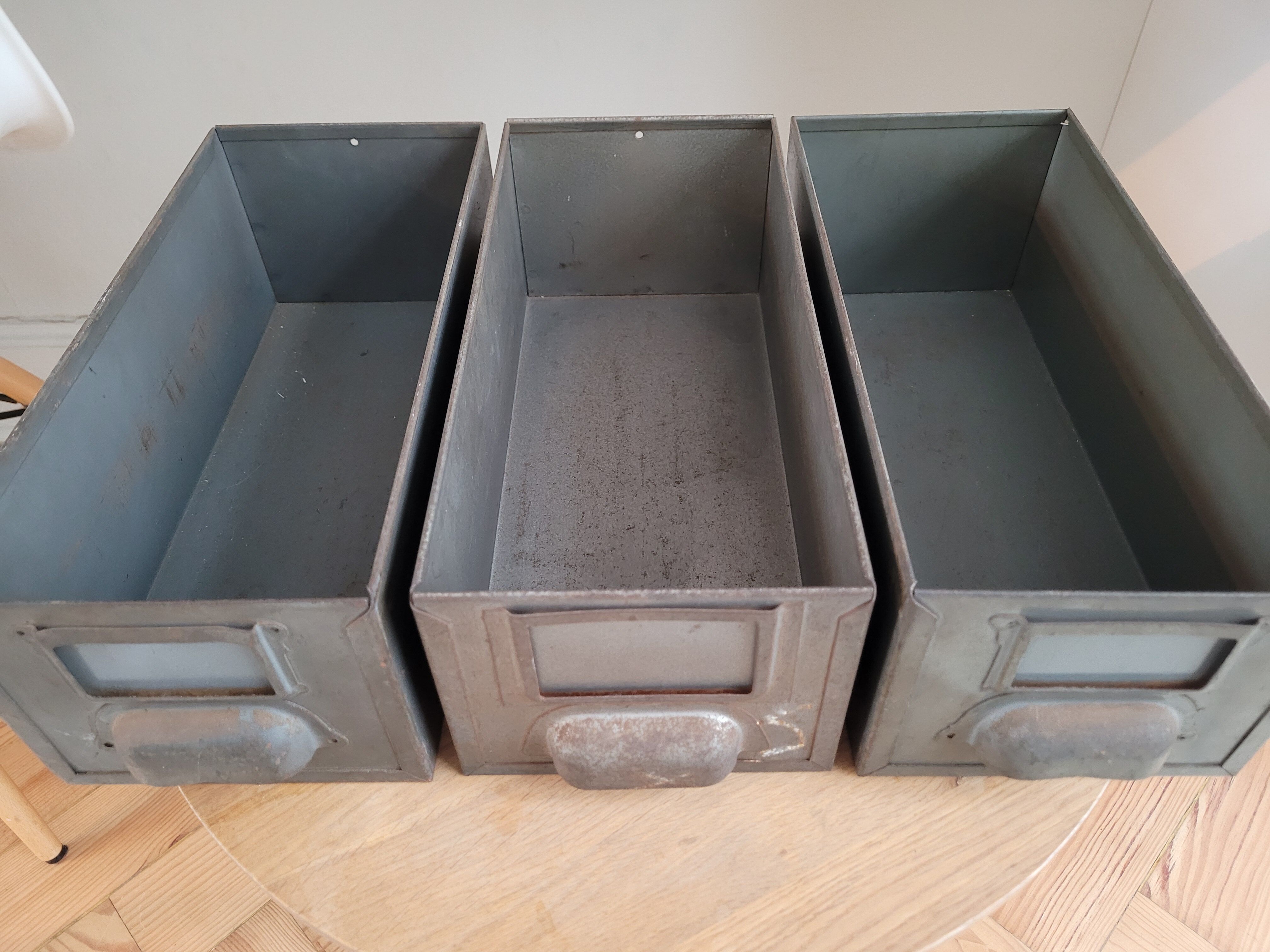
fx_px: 954
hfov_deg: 67.3
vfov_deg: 53.1
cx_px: 635
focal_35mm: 26
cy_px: 476
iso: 640
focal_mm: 5.4
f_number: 1.8
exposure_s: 1/25
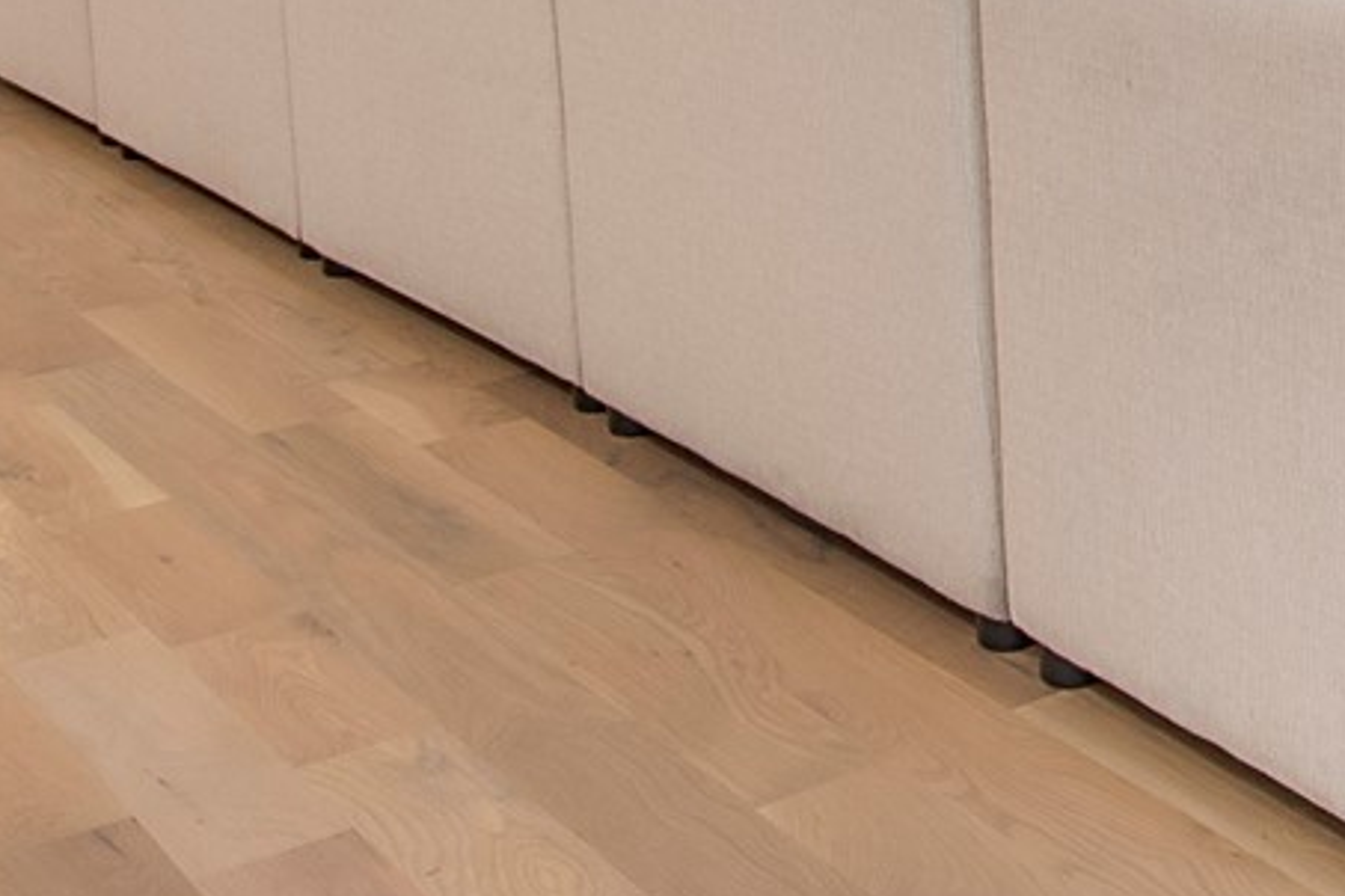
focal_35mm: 72
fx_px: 2690
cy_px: -596
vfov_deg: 16.5
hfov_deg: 25.7
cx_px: 1532
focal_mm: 10
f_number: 11
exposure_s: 1/13
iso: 100
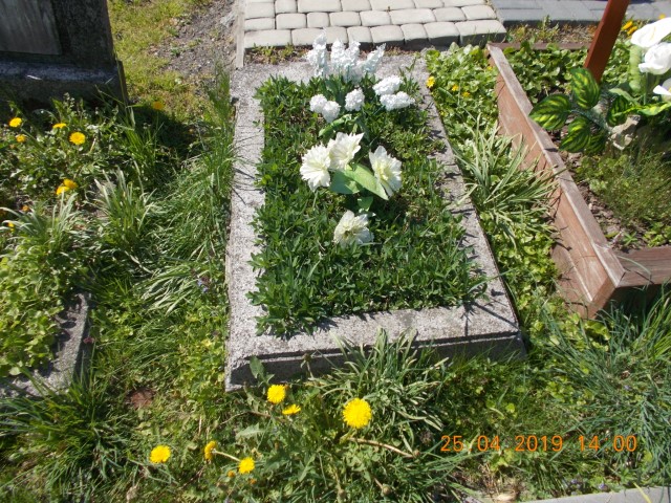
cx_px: 336
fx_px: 504
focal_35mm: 26
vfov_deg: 53.1
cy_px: 252
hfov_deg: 67.3
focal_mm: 4.6
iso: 80
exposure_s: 1/100
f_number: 8
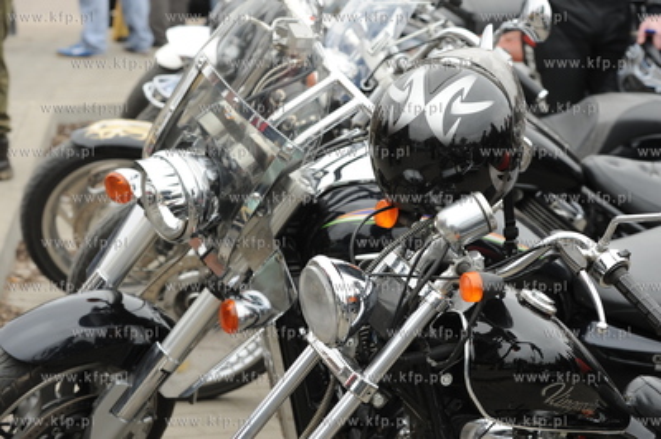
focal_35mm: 120
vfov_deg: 11.4
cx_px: 330
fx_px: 2201
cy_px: 220
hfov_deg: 17.1
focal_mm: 120
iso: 400
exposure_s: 1/100
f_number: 8
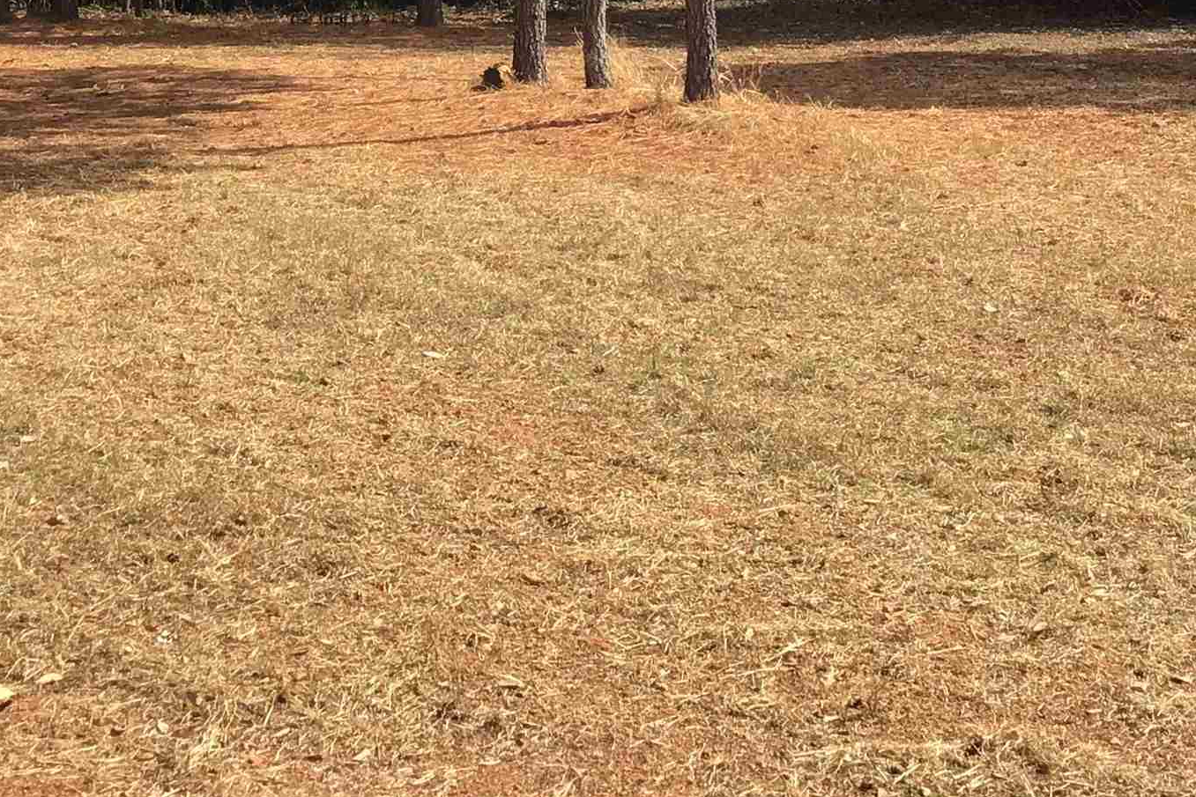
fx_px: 2425
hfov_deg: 27.7
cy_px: -94
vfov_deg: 18.0
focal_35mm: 73
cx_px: 703
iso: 25
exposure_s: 1/631
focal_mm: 3.3
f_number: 2.4
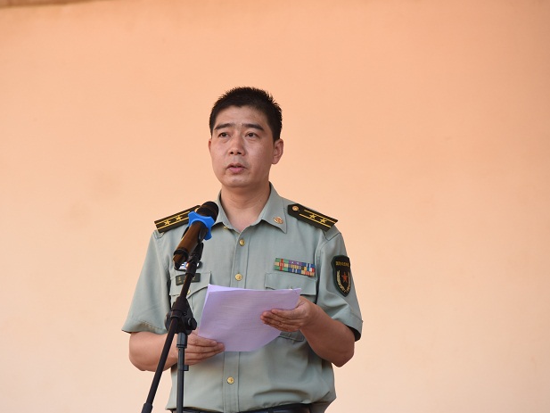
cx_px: 248
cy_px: 206
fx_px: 5197
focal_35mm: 327
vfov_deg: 4.5
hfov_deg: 6.1
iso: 400
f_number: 5.6
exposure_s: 1/250
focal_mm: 200
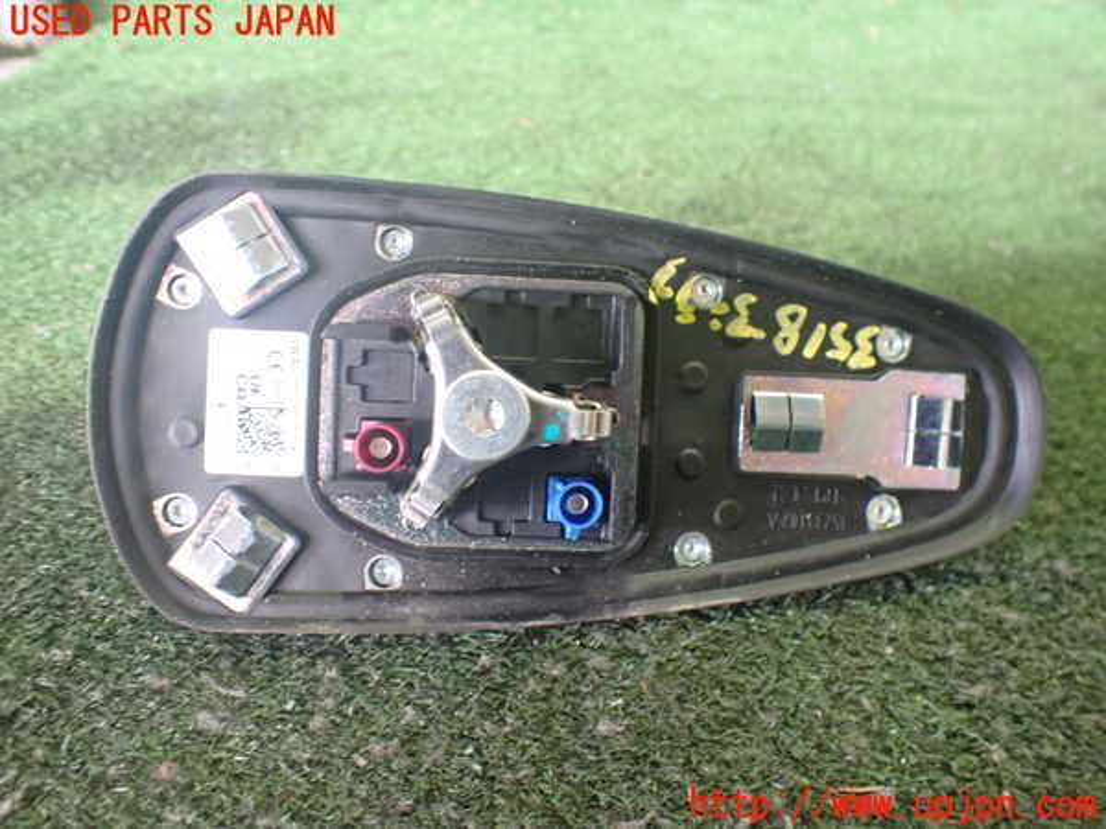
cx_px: 553
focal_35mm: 30
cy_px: 414
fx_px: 959
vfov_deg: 46.8
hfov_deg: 60.0
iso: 800
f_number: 2.3
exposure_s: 1/40
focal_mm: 5.4
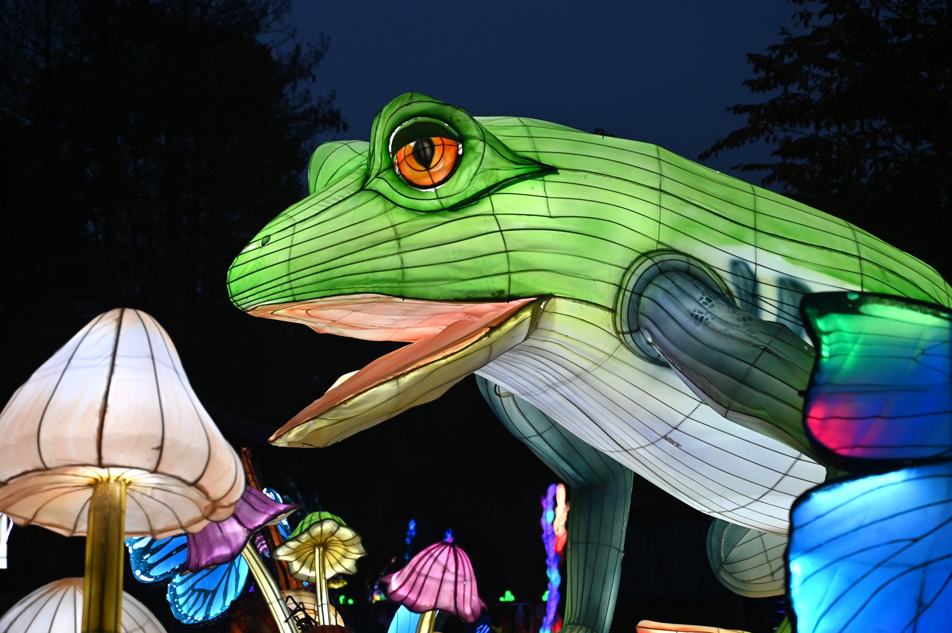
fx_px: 1850
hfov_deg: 28.9
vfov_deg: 19.4
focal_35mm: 70
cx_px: 476
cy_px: 316
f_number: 5.6
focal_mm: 70
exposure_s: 1/200
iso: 2000
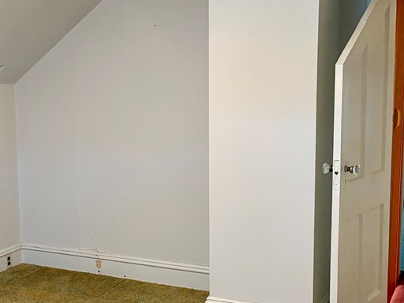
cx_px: 65
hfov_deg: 35.3
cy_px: 174
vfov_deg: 28.0
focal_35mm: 52
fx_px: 607
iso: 400
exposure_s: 1/40
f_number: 1.6
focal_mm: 5.96
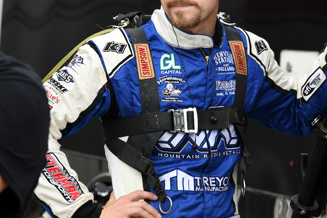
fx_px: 2153
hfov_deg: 8.7
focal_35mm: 237
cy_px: 65
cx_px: 196
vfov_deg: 5.8
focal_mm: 160
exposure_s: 1/250
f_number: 8
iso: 640
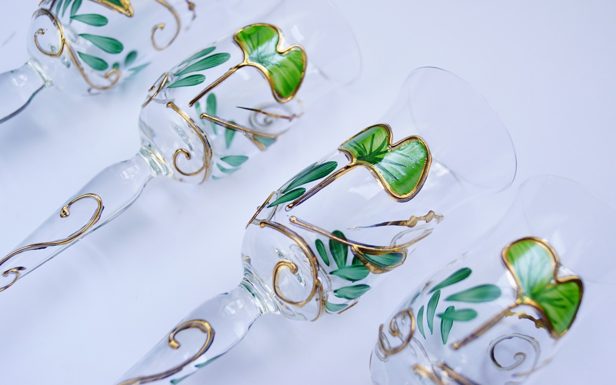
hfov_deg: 46.2
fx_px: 722
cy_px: 181
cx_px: 307
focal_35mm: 43
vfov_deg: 29.9
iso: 640
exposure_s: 1/60
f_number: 4.5
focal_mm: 28
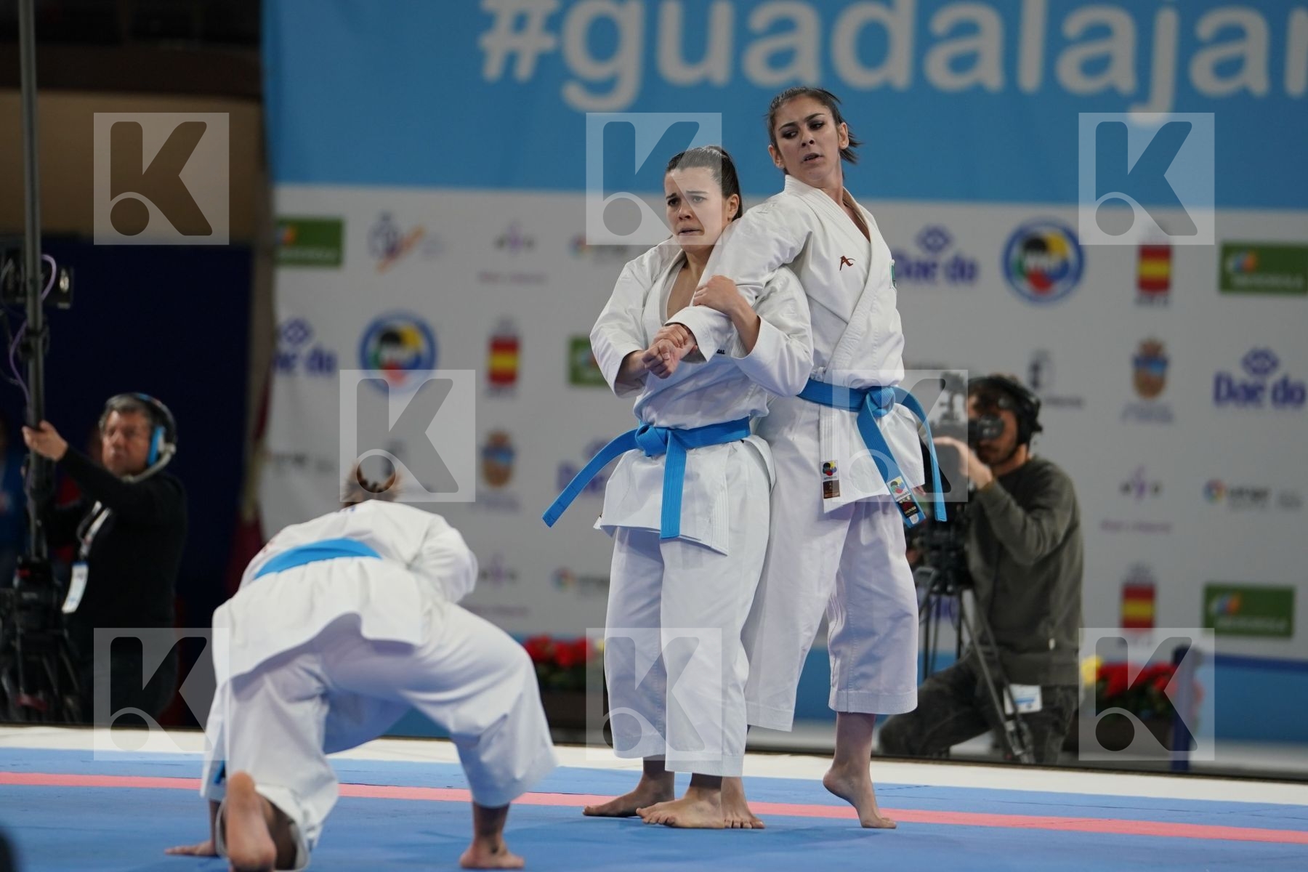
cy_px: 436
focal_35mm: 300
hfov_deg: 6.9
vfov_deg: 4.6
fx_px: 10899
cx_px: 654
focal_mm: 200
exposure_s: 1/250
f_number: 2.8
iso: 320
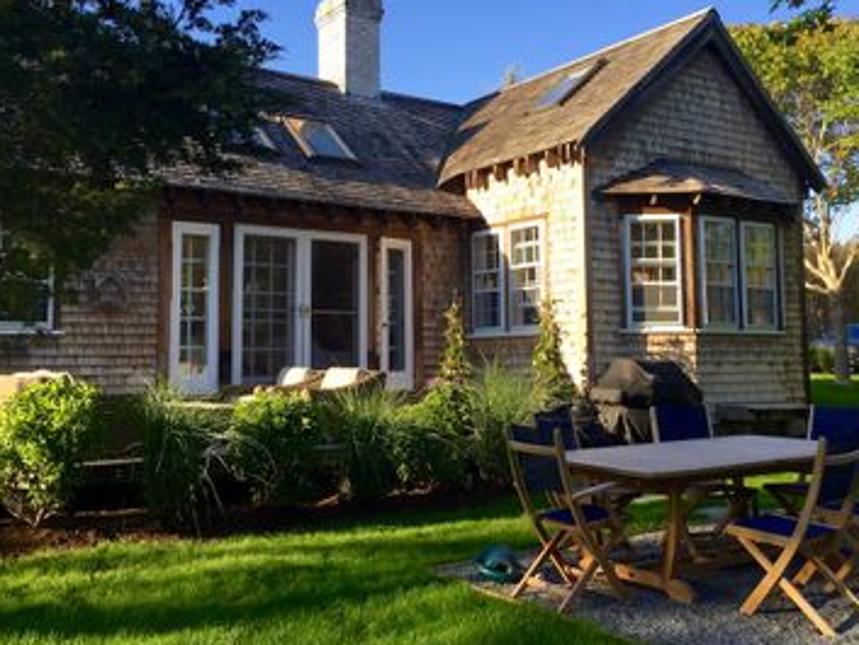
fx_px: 918
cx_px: 419
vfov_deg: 38.6
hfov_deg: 50.1
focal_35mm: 37
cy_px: 290
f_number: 2.2
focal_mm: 4.15
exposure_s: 1/549
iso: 32
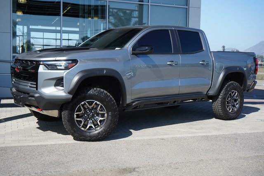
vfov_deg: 31.2
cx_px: 132
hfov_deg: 45.4
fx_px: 315
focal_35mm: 43
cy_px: 88
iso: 1000
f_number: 8
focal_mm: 43
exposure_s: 1/1600
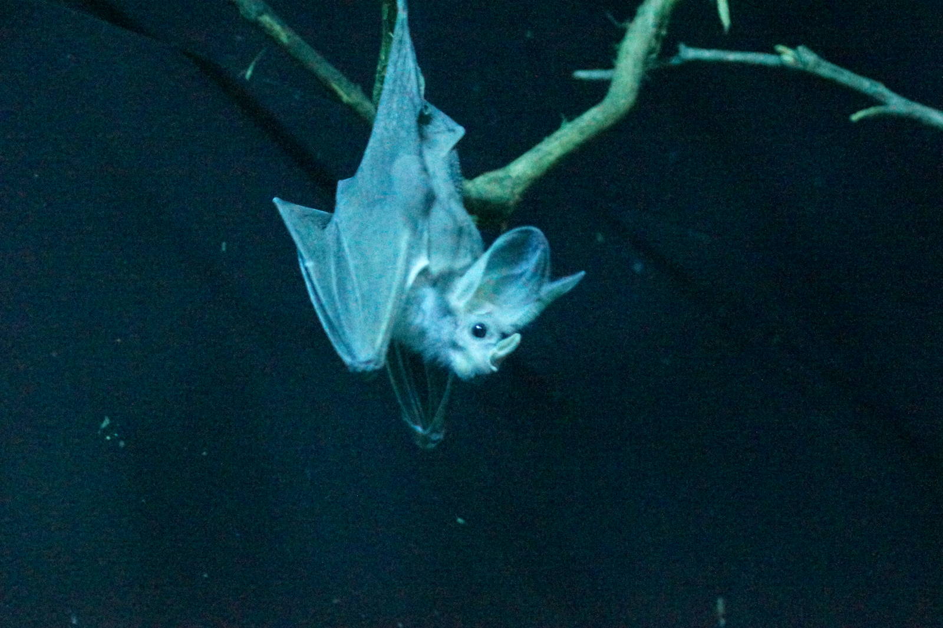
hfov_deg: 12.5
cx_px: 472
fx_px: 4320
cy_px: 314
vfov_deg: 8.3
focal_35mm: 165
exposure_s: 1/5
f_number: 5
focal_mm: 110
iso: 12800
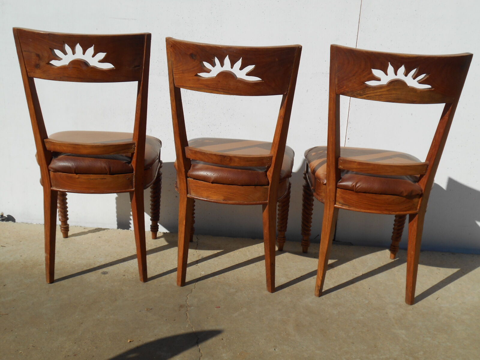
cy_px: 180
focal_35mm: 39
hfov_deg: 47.9
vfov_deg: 36.8
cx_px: 240
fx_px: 541
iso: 80
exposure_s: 1/1250
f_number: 3.9
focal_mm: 6.7
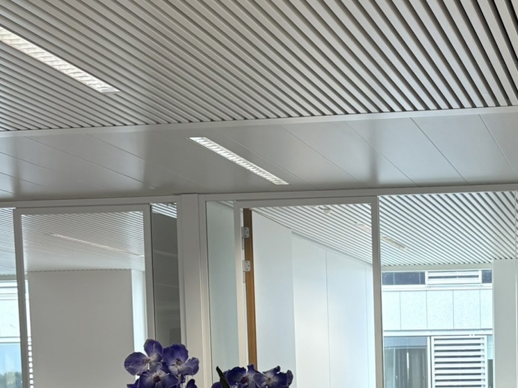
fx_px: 1003
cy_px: 450
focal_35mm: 67
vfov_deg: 20.7
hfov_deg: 27.6
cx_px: 496
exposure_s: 1/100
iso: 50
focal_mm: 5.96
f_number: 1.6
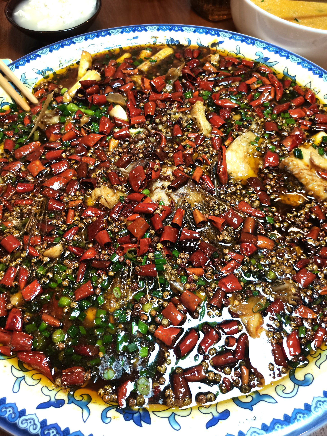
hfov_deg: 53.1
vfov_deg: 67.3
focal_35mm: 26
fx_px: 328
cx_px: 164
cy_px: 218
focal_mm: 5.58
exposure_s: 1/50
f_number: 1.8
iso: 100
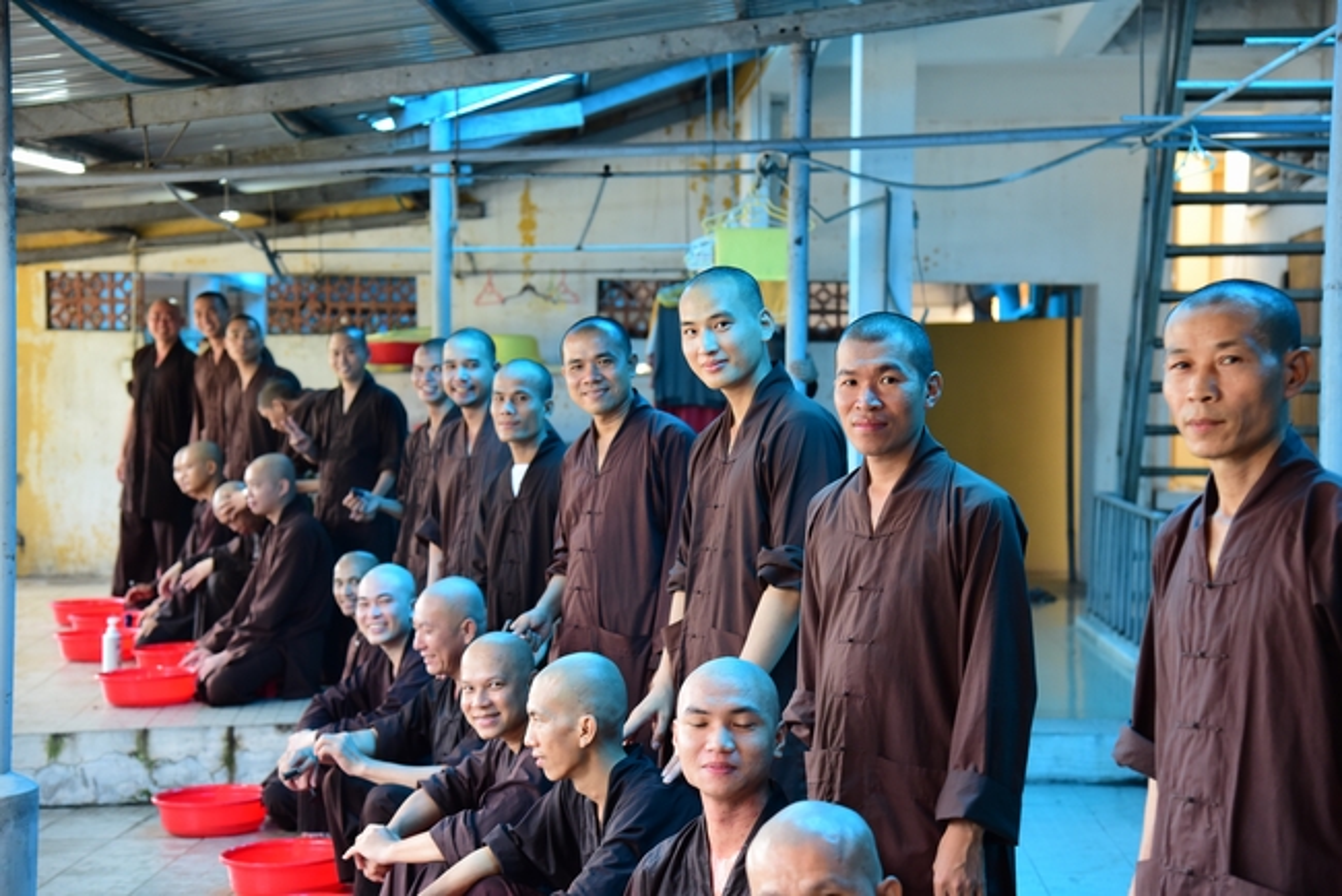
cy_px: 448
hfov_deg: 30.9
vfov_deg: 20.9
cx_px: 671
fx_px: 2424
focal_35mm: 65
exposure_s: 1/40
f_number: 4.5
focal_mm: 65
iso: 1600
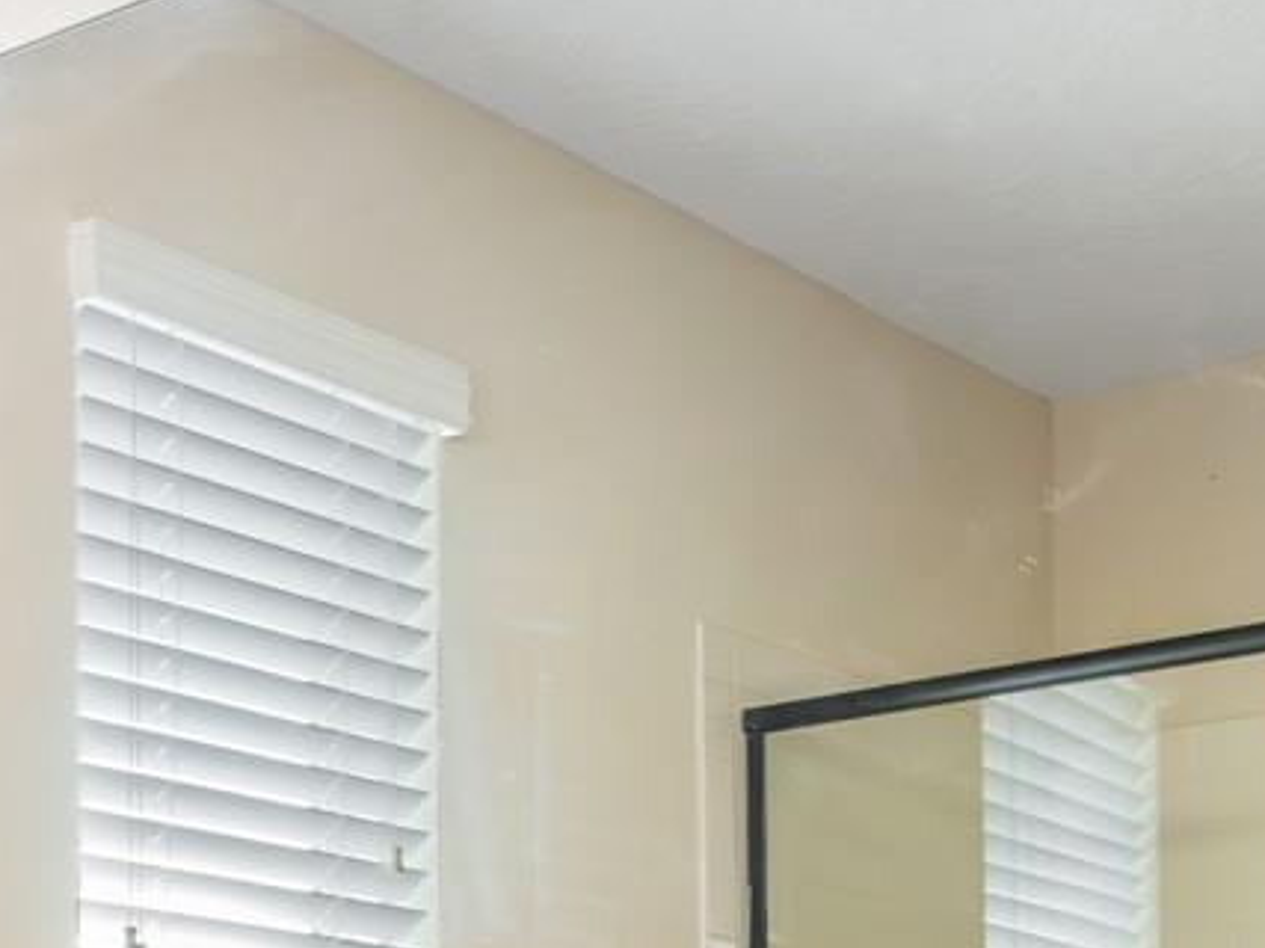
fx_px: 3288
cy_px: 1478
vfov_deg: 15.0
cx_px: 397
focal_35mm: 90
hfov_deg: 21.7
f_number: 6.3
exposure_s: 1/60
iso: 3200
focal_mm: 12
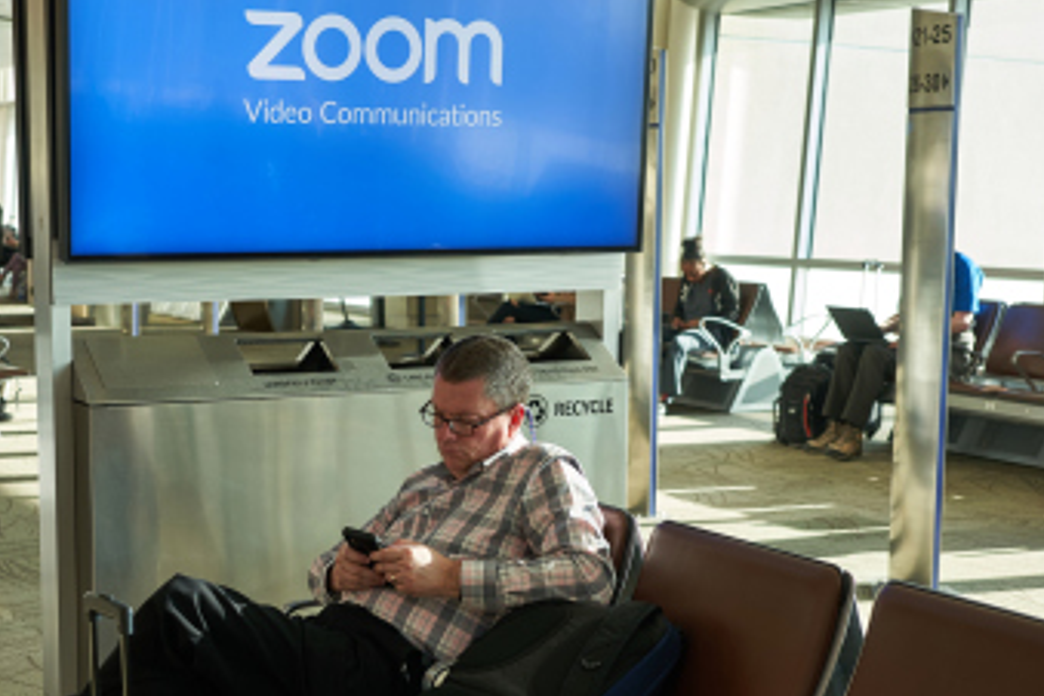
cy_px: 456
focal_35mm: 62
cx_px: 354
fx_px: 1798
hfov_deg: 32.1
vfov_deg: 21.8
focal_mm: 35
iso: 100
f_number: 3.5
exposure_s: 1/60
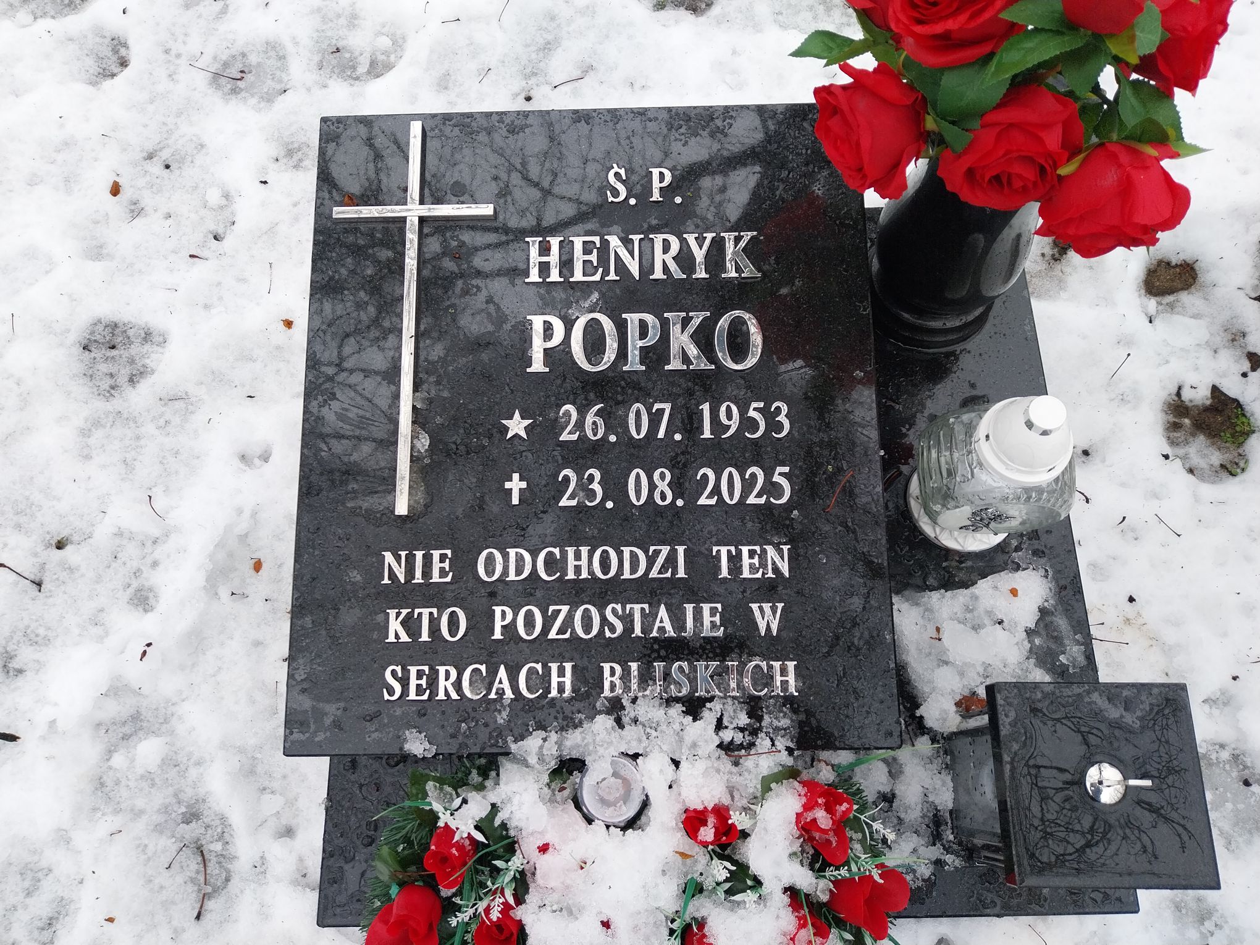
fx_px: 946
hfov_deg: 67.3
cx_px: 630
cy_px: 472
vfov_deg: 53.1
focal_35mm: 26
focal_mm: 4
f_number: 1.8
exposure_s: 1/50
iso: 32
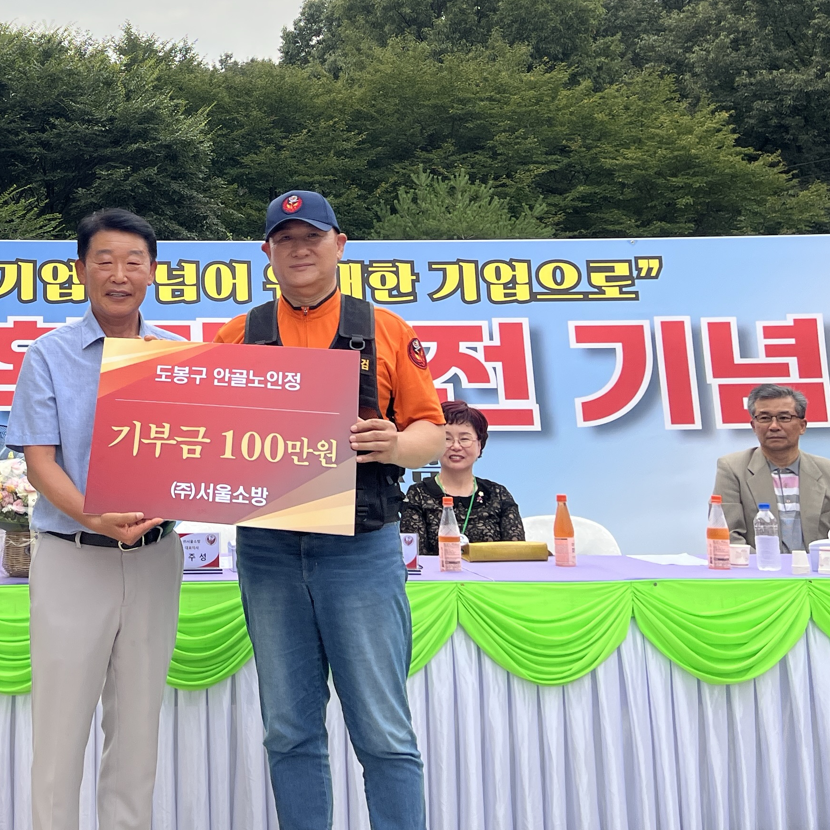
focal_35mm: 53
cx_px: 111
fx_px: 1438
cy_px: 224
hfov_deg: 31.0
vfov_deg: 31.7
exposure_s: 1/316
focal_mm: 5.7
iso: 50
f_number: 1.5
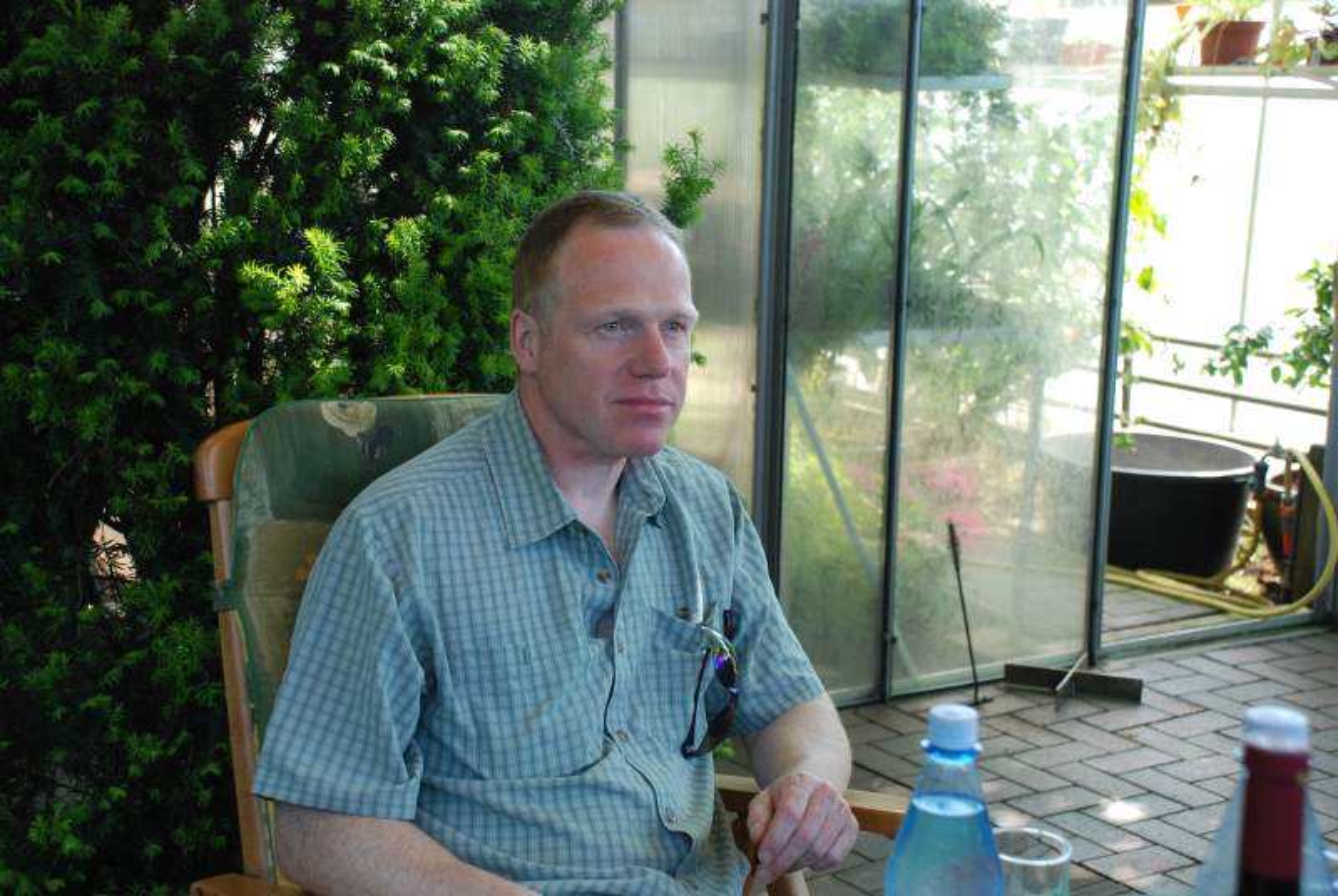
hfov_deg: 37.8
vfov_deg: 25.8
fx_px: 1954
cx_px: 669
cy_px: 448
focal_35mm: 52
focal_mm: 35
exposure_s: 1/100
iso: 400
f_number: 5
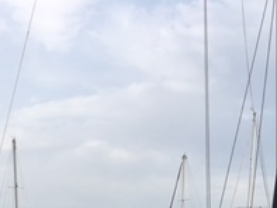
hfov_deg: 20.8
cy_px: 330
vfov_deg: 14.5
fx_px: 753
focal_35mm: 94
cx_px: 103
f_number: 2.2
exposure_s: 1/1538
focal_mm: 4.15
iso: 25
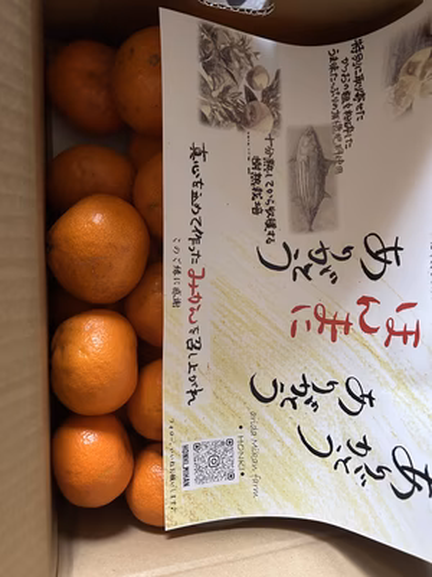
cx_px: 216
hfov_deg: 53.1
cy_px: 288
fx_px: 433
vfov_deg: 67.3
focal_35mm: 26
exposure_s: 1/47
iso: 500
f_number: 1.5
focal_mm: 5.7
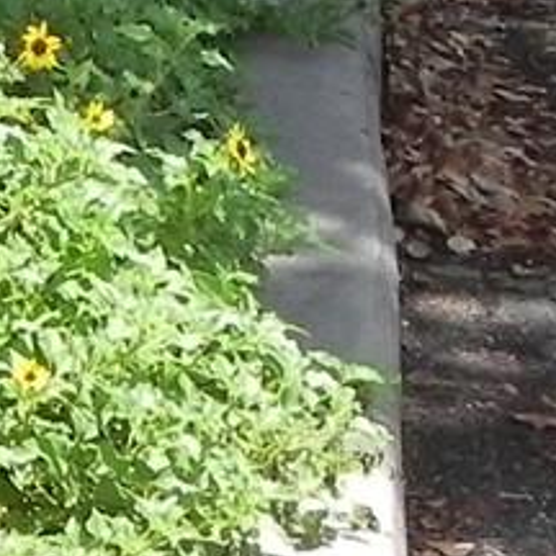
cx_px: -710
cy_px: -811
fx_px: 6887
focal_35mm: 379
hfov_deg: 4.5
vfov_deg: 4.5
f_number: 5.6
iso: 160
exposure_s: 1/249
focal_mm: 10.3
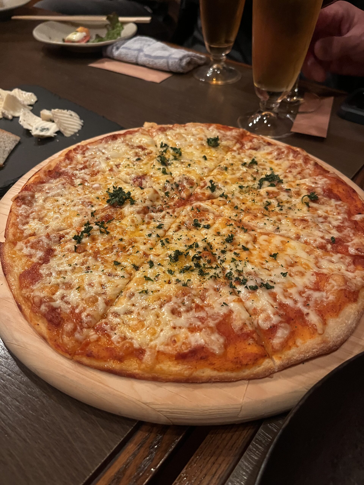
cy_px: 242
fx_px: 365
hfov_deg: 53.1
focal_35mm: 26
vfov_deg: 67.3
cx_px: 182
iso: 500
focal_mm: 5.1
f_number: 1.6
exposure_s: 1/33
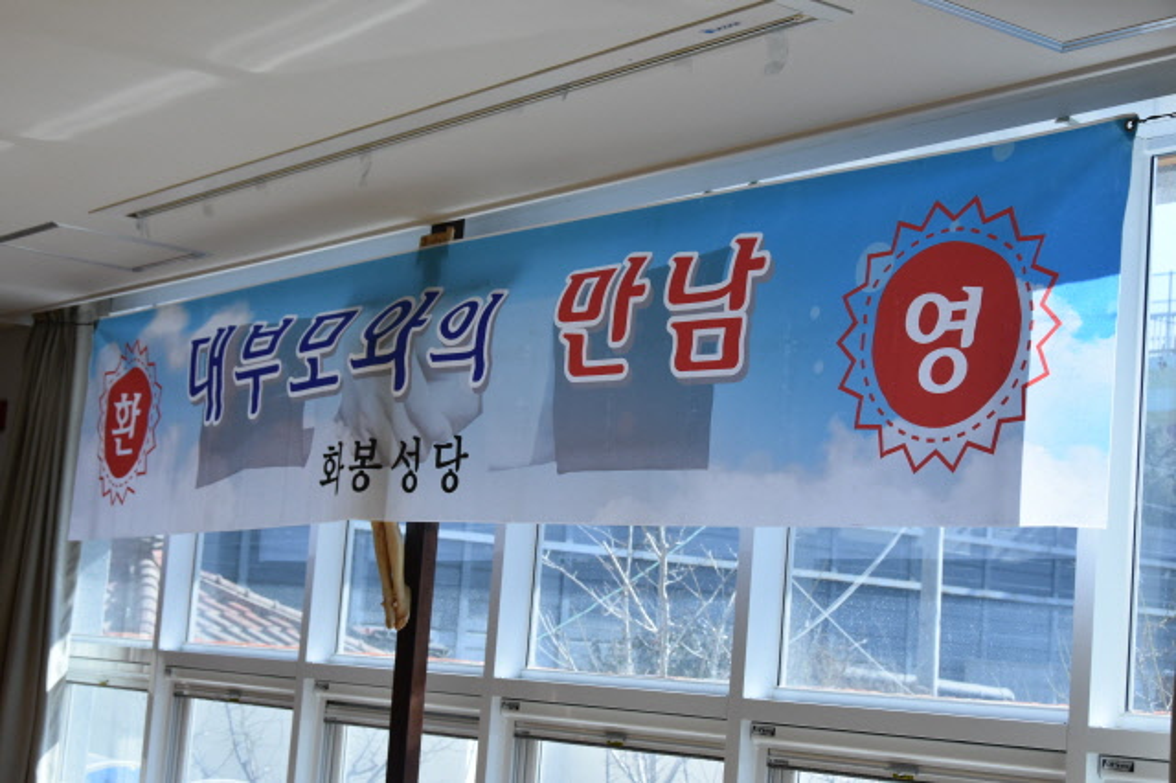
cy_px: 392
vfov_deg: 21.5
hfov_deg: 31.9
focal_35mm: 63
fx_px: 2057
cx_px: 588
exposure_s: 1/500
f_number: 8
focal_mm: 42
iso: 800
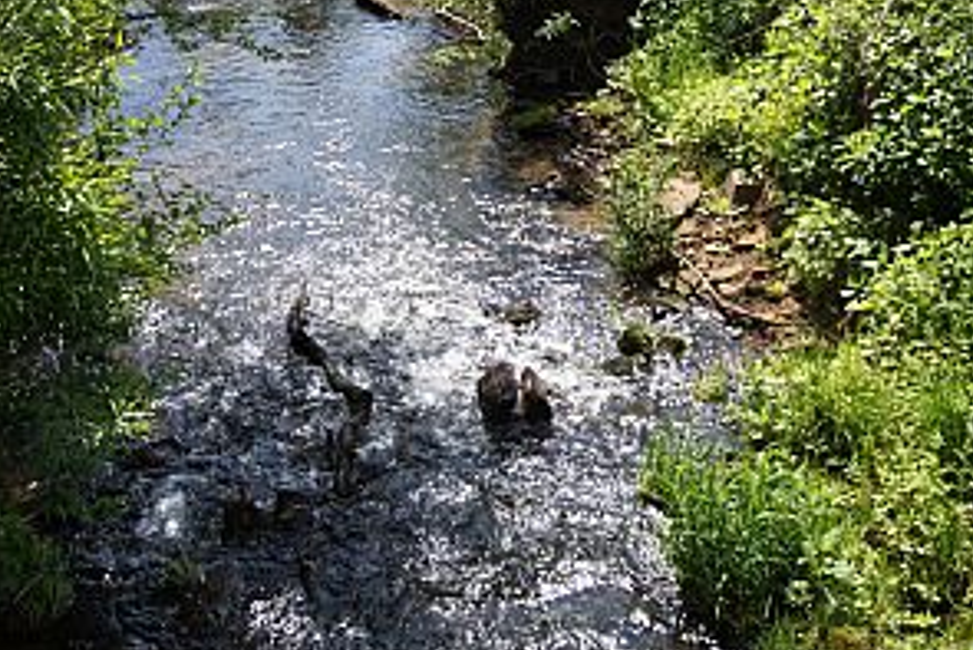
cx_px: 485
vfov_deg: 23.8
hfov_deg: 36.2
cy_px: 40
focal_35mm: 55
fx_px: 1487
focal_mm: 24
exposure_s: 1/100
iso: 100
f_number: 10
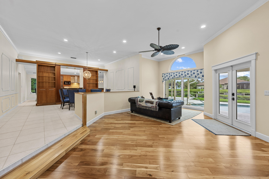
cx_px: 134
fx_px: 105
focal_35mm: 14
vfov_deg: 81.2
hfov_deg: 104.3
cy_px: 90
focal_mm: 14
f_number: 8
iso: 500
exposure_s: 1/4
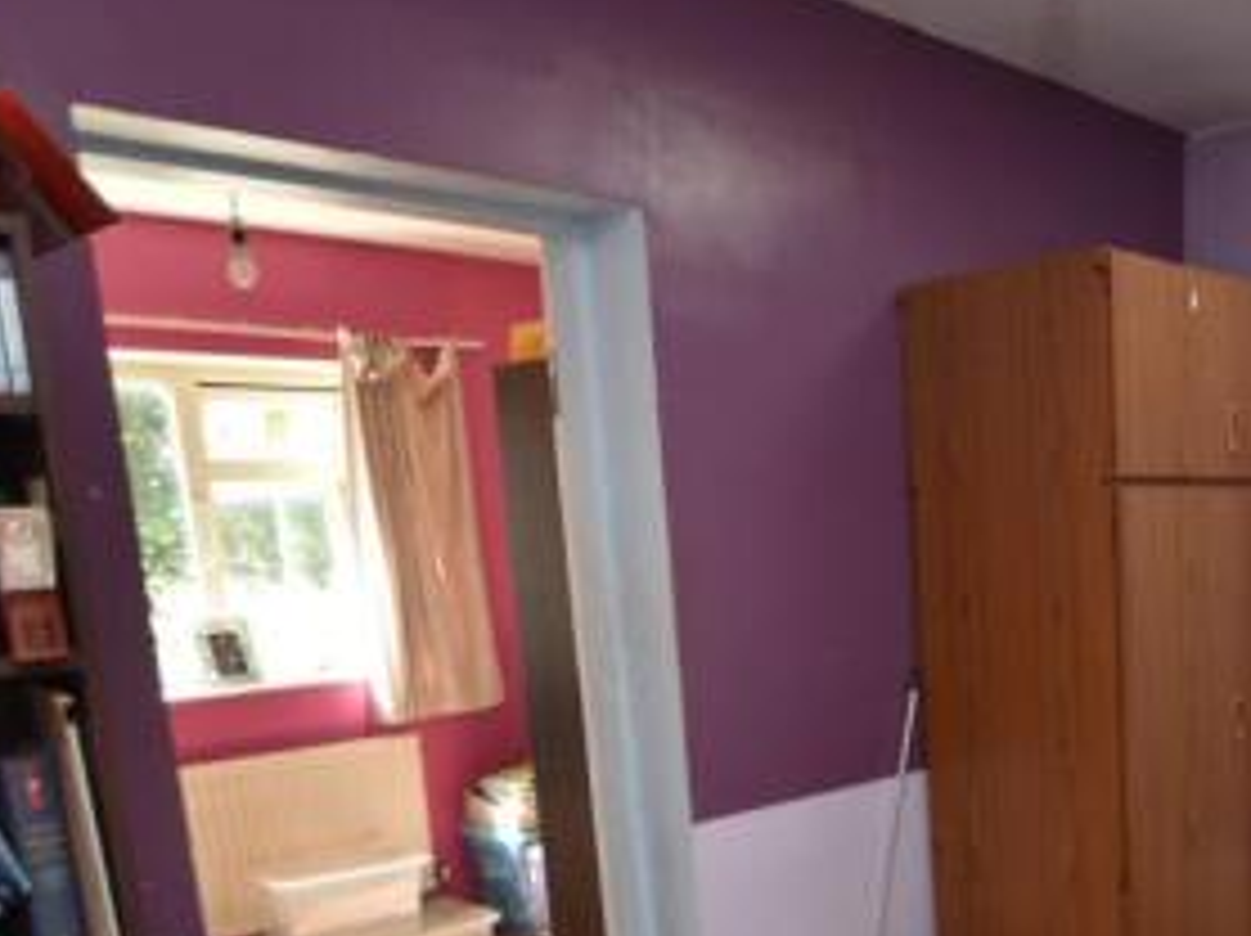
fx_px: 1228
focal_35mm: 34
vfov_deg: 39.6
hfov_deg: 49.4
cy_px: 785
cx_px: 1073
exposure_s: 1/60
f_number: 4
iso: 100
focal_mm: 10
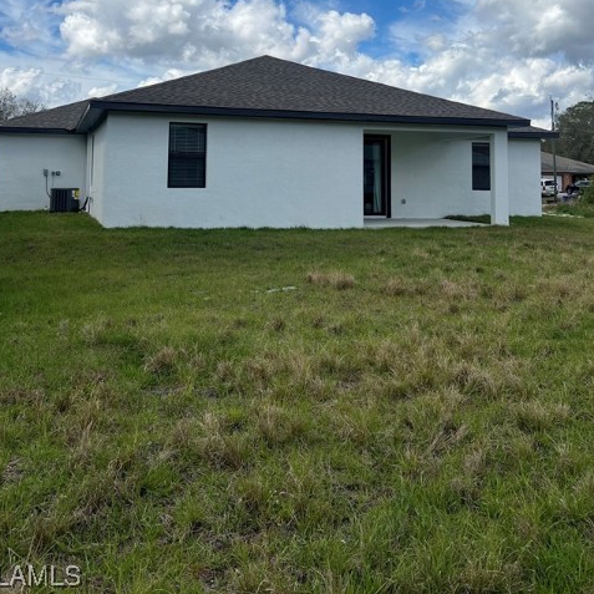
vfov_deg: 43.0
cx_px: 288
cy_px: 126
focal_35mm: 37
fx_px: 718
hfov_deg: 44.9
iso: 50
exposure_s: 1/5882
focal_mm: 5.7
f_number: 1.5
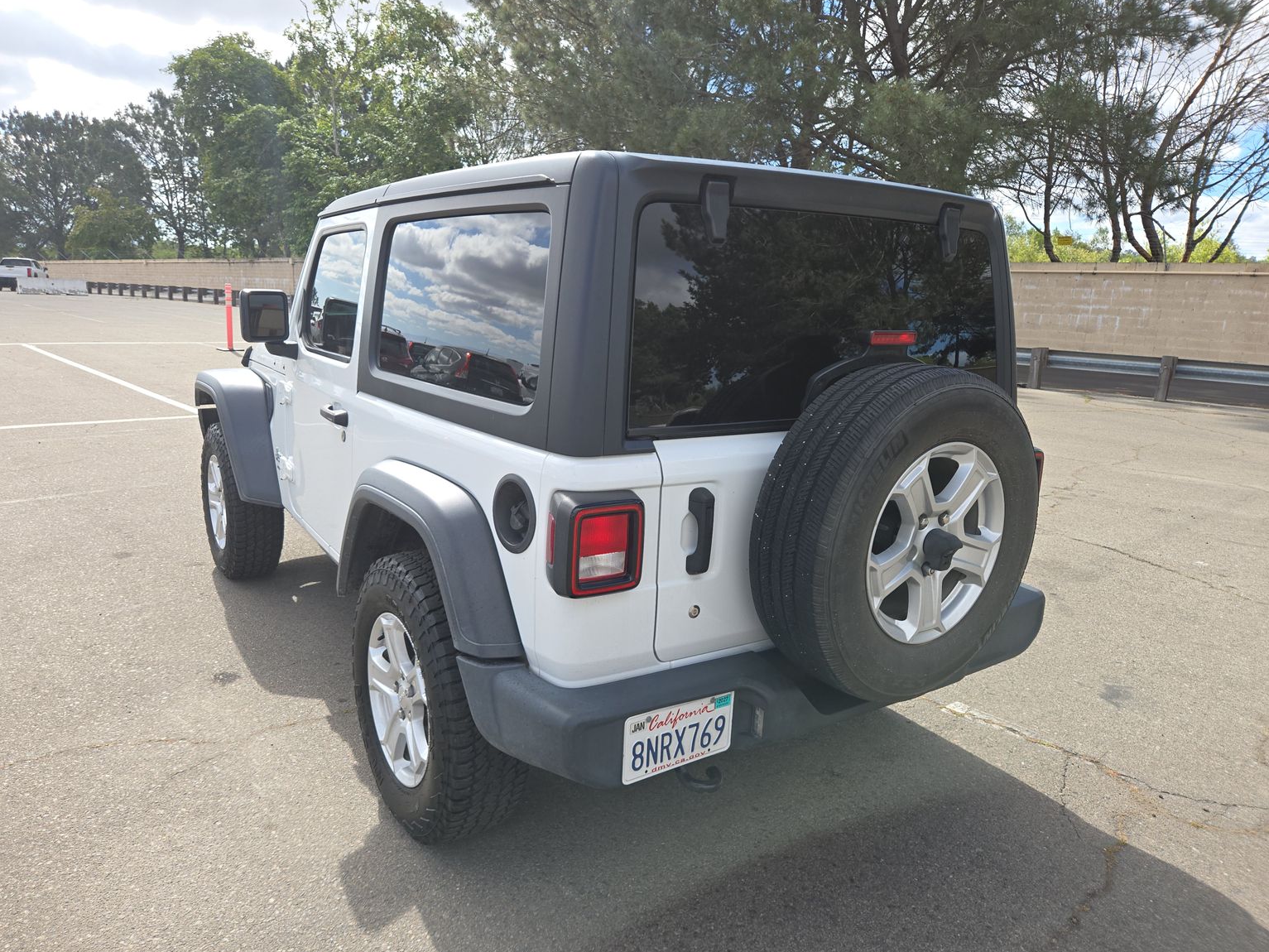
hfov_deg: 71.6
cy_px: 481
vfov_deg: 56.8
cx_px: 608
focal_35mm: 24
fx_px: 880
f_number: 1.8
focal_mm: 5.4
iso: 25
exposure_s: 1/794
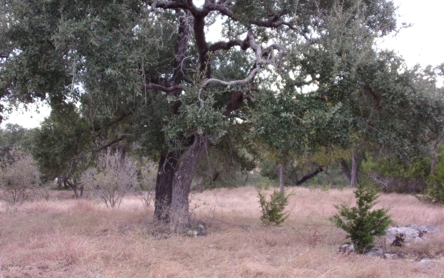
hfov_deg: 47.2
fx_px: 508
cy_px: 141
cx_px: 219
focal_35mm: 42
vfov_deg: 30.5
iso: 80
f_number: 3.9
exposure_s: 1/52
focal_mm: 7
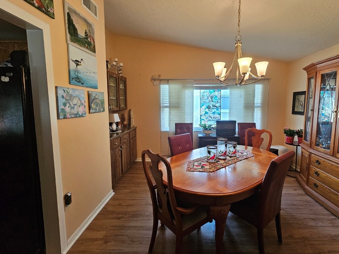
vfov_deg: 81.8
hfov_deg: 97.7
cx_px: 188
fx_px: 147
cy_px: 122
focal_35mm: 15
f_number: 2.2
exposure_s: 1/60
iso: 320
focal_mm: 2.2
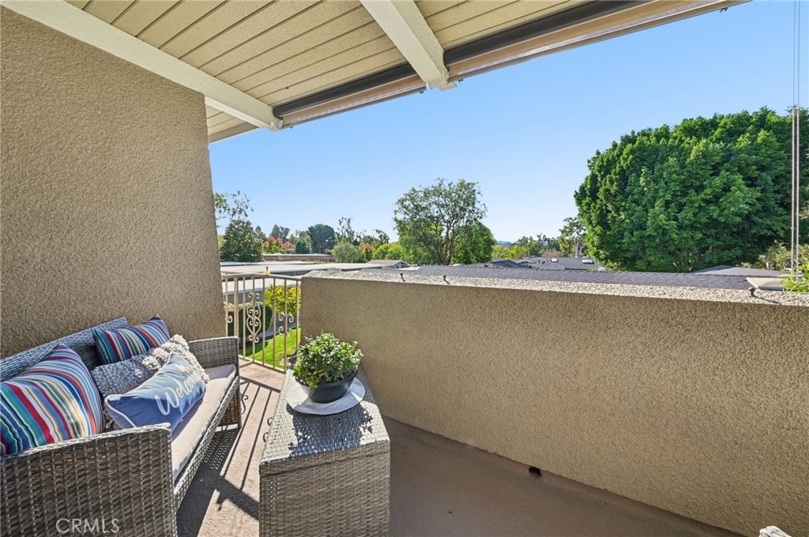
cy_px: 268
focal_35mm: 12
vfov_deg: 89.8
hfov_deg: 112.7
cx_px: 404
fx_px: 269
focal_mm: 12
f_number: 22
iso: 250
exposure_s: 1/13
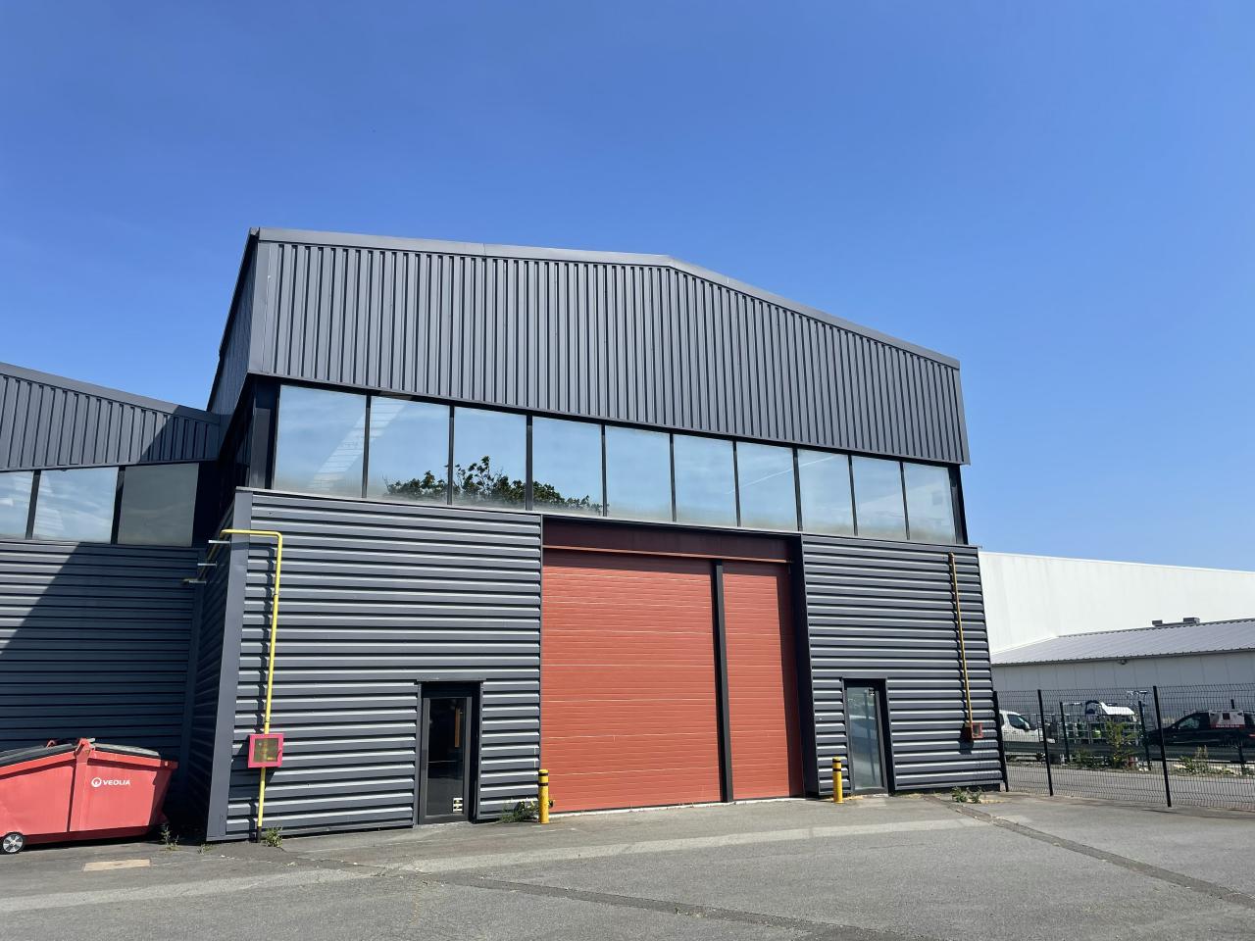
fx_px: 943
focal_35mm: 26
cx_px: 628
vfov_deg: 53.1
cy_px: 470
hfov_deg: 67.3
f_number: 1.6
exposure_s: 1/3509
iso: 32
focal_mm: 4.2
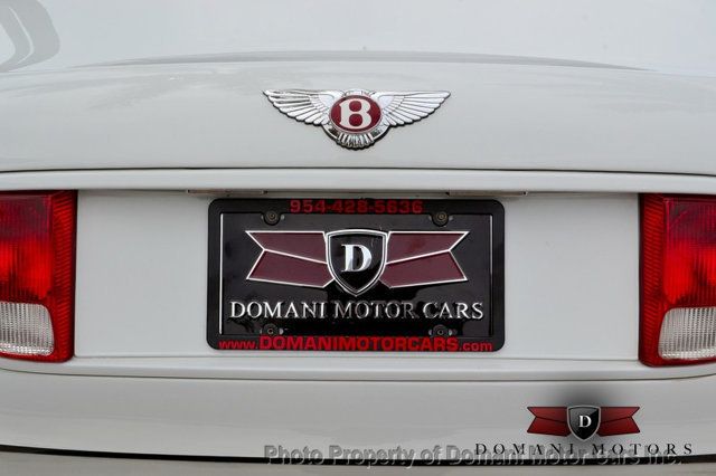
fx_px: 954
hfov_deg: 41.1
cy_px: 238
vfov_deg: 28.0
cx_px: 358
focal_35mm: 48
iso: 800
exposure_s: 1/640
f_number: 13
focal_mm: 32
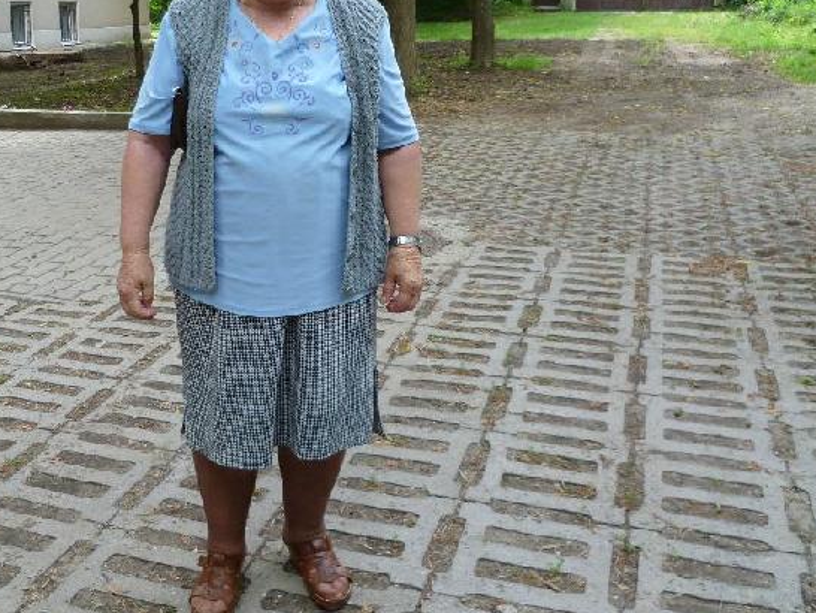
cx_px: 266
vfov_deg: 34.6
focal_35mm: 41
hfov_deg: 45.0
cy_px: 178
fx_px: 967
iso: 80
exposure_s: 1/160
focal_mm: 5
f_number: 2.8
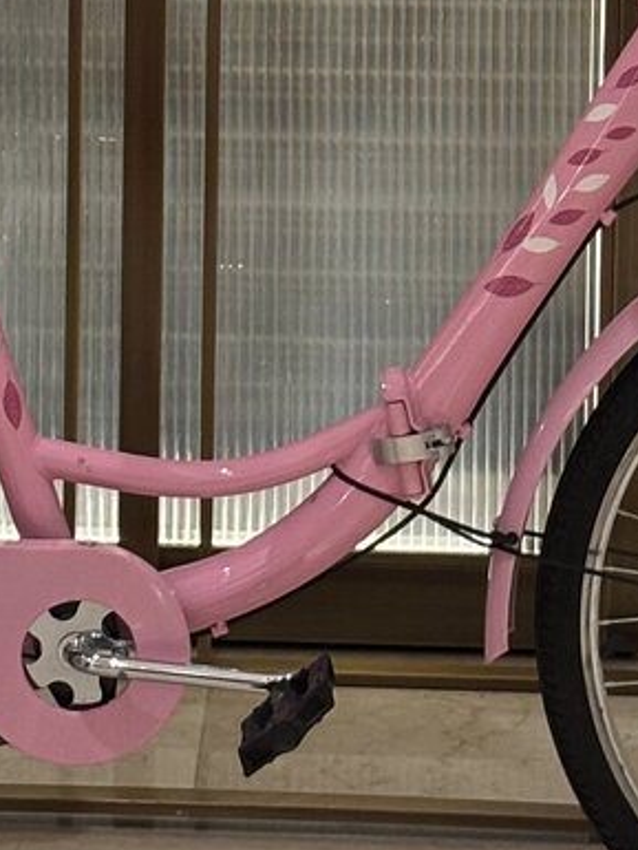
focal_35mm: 216
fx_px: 5305
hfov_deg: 6.9
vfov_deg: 9.0
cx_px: 141
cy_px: -238
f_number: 1.6
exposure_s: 1/40
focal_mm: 5.96
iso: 125
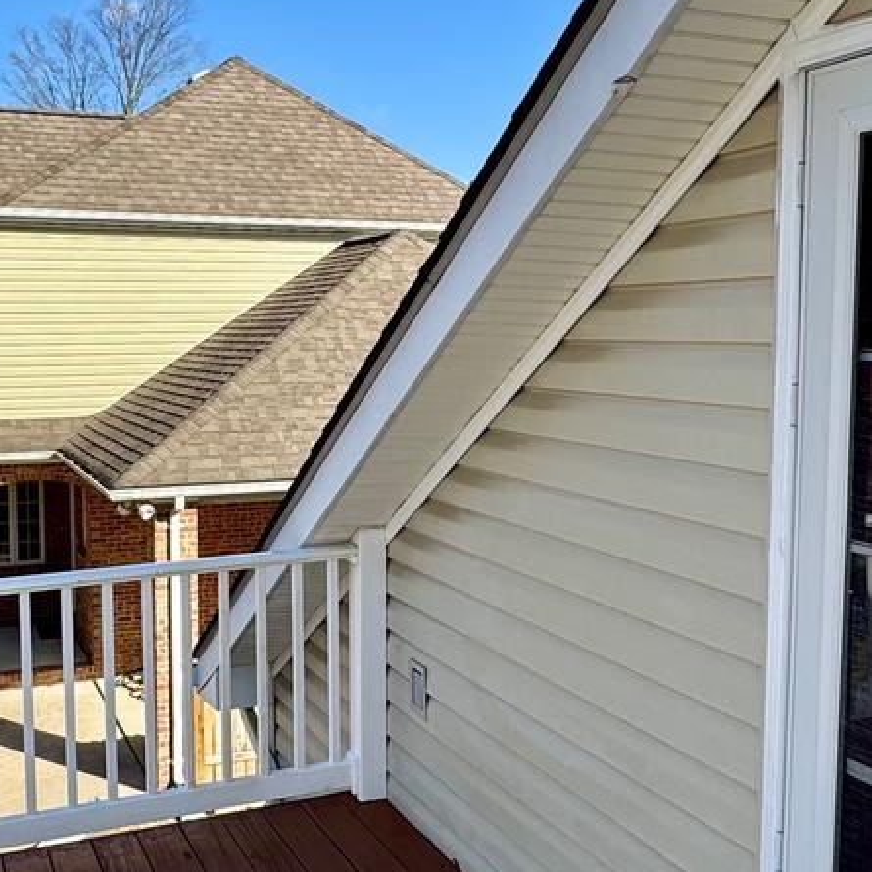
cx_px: 314
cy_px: 410
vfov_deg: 41.8
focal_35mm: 40
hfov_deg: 41.5
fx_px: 1140
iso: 50
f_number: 2.2
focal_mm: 2.22
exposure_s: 1/1748
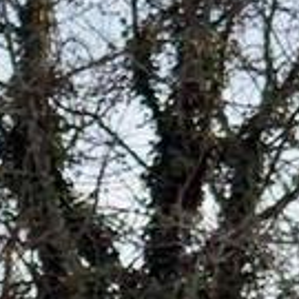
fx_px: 3860
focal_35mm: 395
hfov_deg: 4.2
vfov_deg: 4.3
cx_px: -846
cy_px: 795
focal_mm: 6.76
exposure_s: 1/810
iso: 64
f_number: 1.78
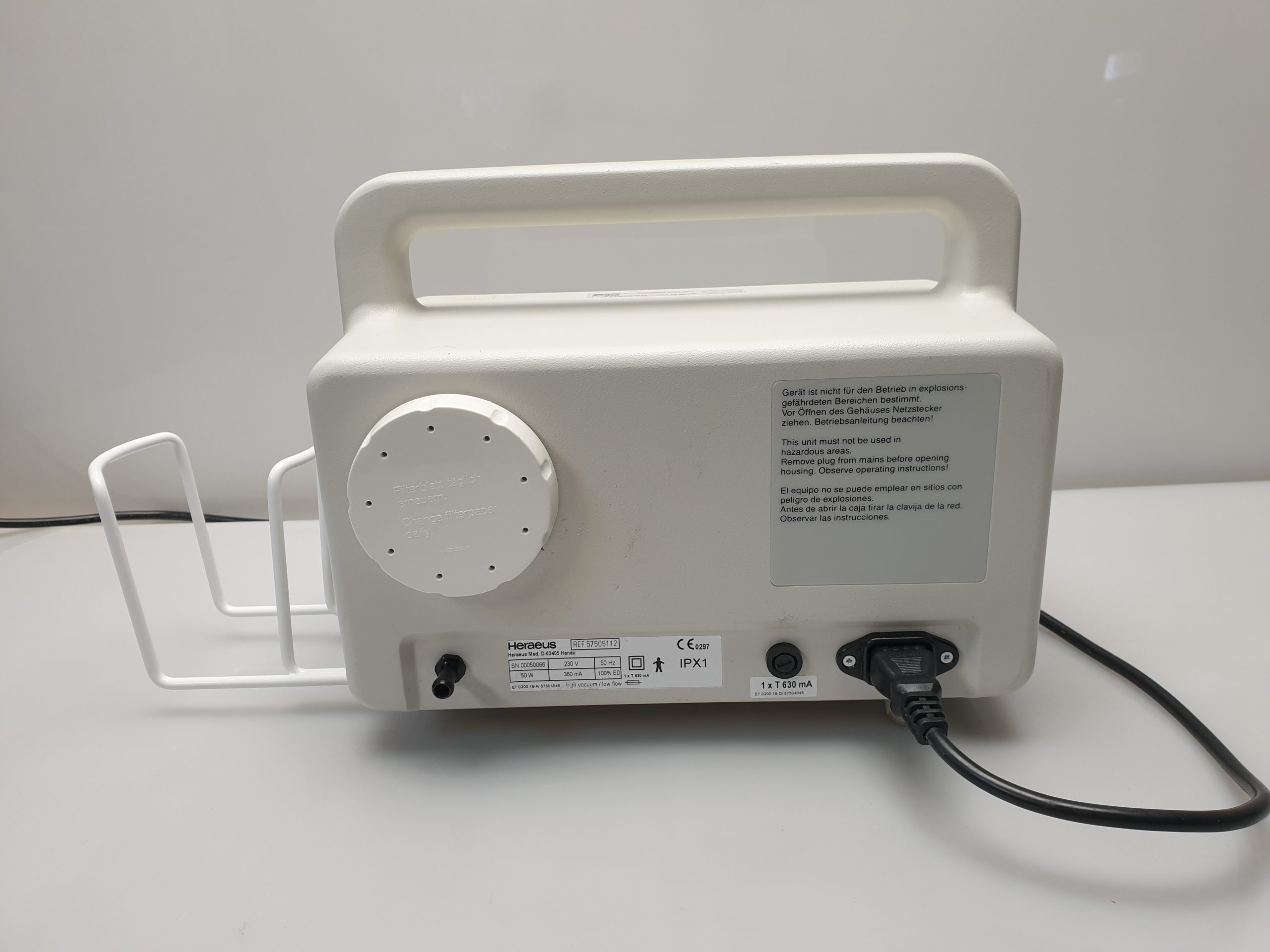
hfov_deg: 67.3
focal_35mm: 26
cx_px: 635
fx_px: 954
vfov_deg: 53.1
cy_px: 476
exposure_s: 1/50
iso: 64
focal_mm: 4.3
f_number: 2.4
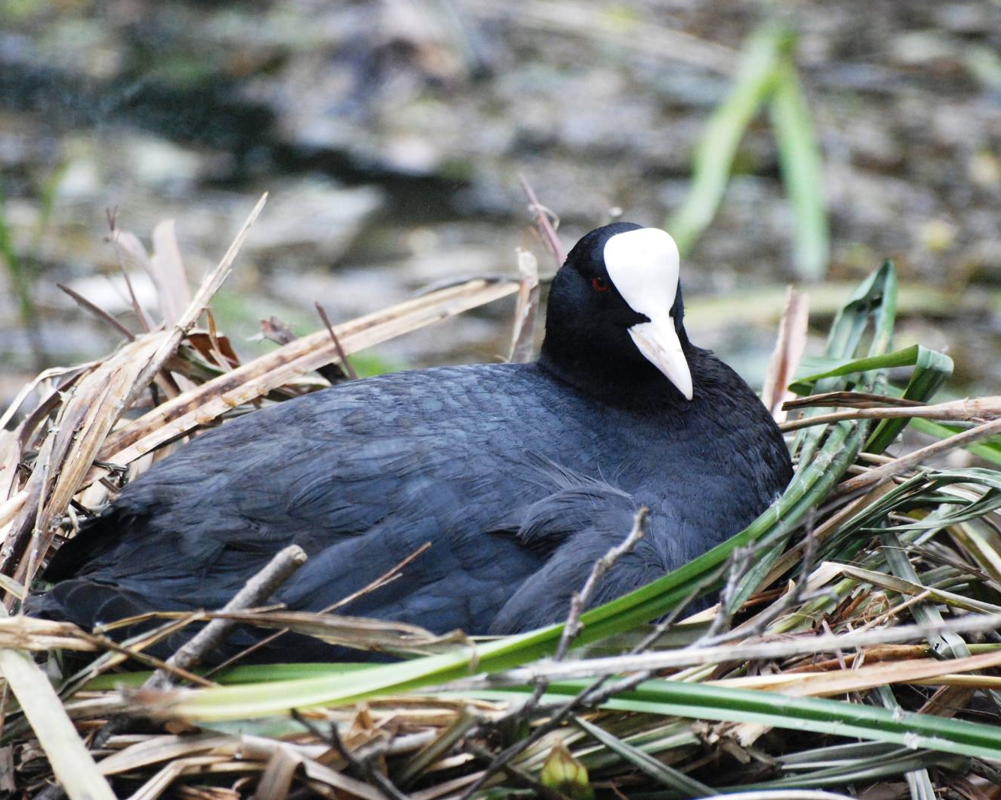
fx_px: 12026
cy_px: 401
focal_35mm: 406
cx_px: 470
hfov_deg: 4.8
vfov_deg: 3.8
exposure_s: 1/800
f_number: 5.3
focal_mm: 240
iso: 1600
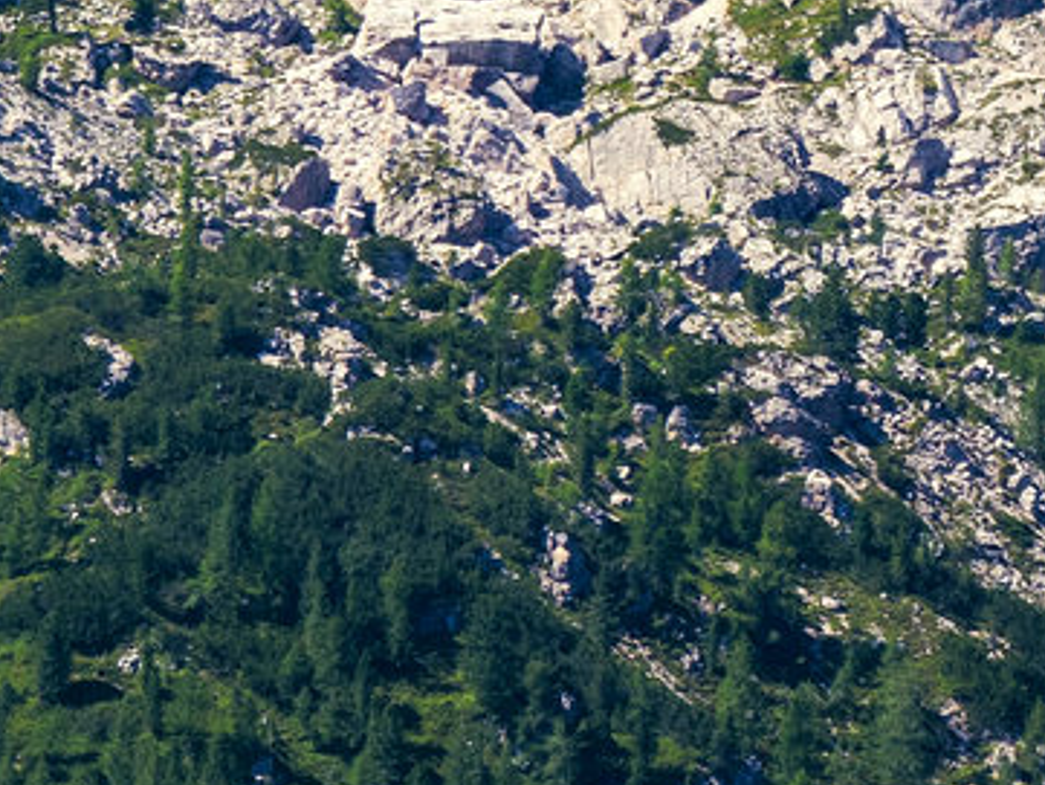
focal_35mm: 1115
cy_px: -820
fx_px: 33683
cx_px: 564
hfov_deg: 1.8
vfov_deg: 1.3
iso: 100
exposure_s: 1/160
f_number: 11
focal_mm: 155
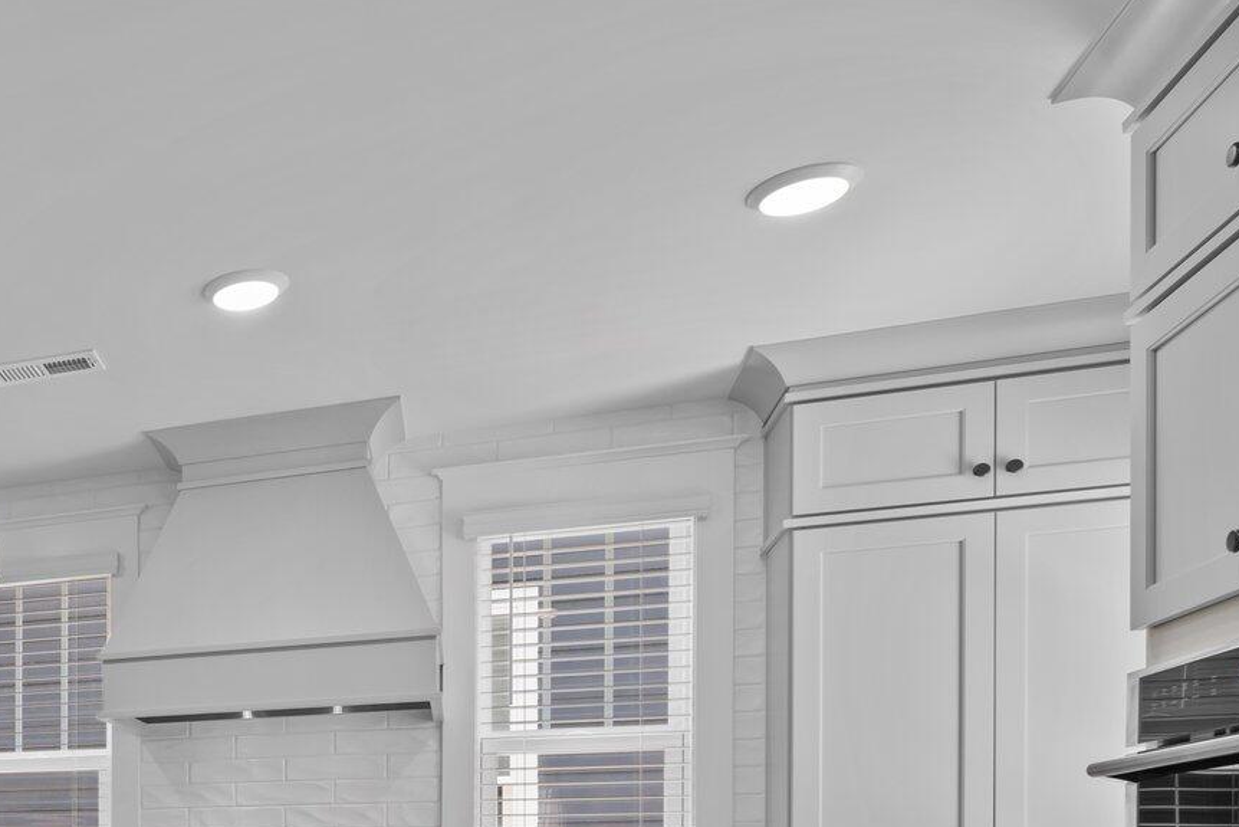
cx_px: -155
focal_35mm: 38
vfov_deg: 31.2
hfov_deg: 40.1
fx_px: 1308
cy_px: 907
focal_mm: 16
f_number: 8
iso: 400
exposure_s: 1/3
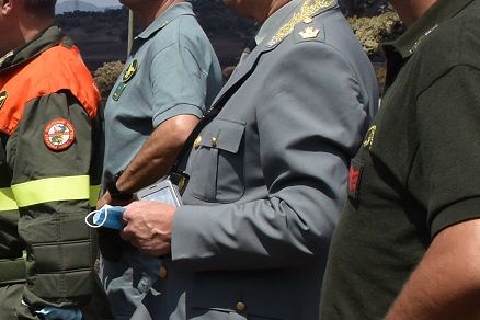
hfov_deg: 15.3
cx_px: -298
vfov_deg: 11.2
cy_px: 308
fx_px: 1613
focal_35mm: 121
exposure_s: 1/800
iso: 800
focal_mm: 24
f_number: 14
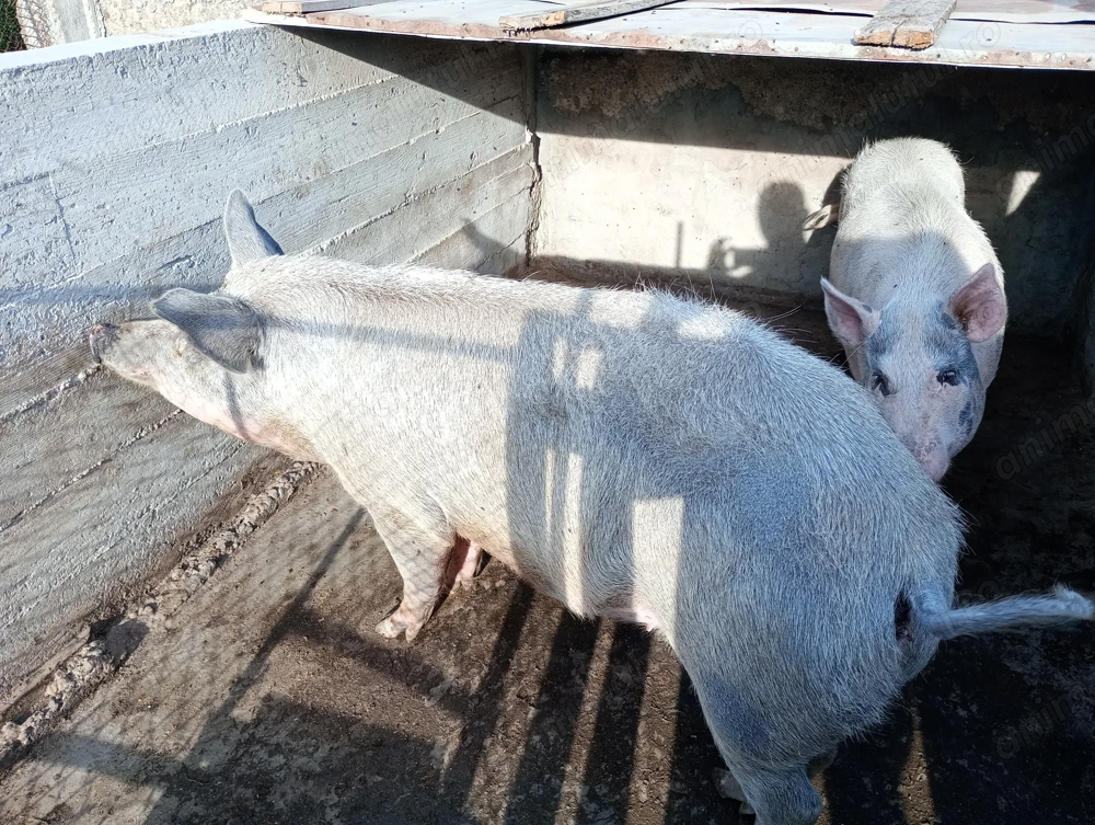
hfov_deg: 63.4
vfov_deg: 49.9
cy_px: 412
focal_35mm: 28
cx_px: 548
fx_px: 887
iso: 100
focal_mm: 4.27
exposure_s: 1/175
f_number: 1.8
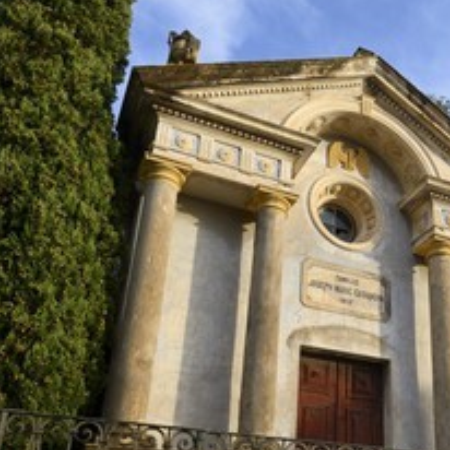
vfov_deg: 37.2
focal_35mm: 45
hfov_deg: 36.1
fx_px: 662
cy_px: 295
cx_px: 371
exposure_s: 1/200
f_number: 10
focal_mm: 26
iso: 400
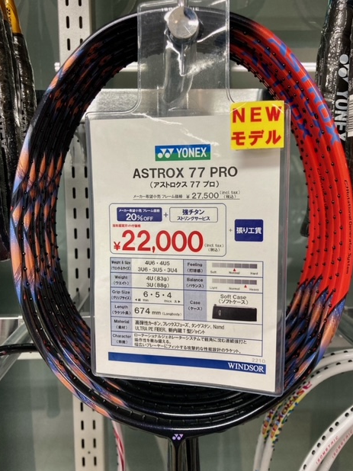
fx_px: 395
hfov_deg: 48.2
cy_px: 230
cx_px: 178
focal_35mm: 29
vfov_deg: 61.7
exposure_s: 1/60
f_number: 1.8
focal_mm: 3.99
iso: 64
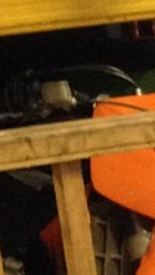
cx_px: 616
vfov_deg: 7.0
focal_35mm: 279
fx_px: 2041
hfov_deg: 4.1
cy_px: 786
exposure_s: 1/20
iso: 250
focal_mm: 4.28
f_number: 2.4
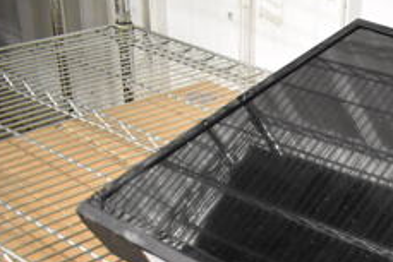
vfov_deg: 17.8
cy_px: 330
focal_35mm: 72
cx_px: 505
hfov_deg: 24.6
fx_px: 786
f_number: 3.5
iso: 2200
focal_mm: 18
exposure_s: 1/30
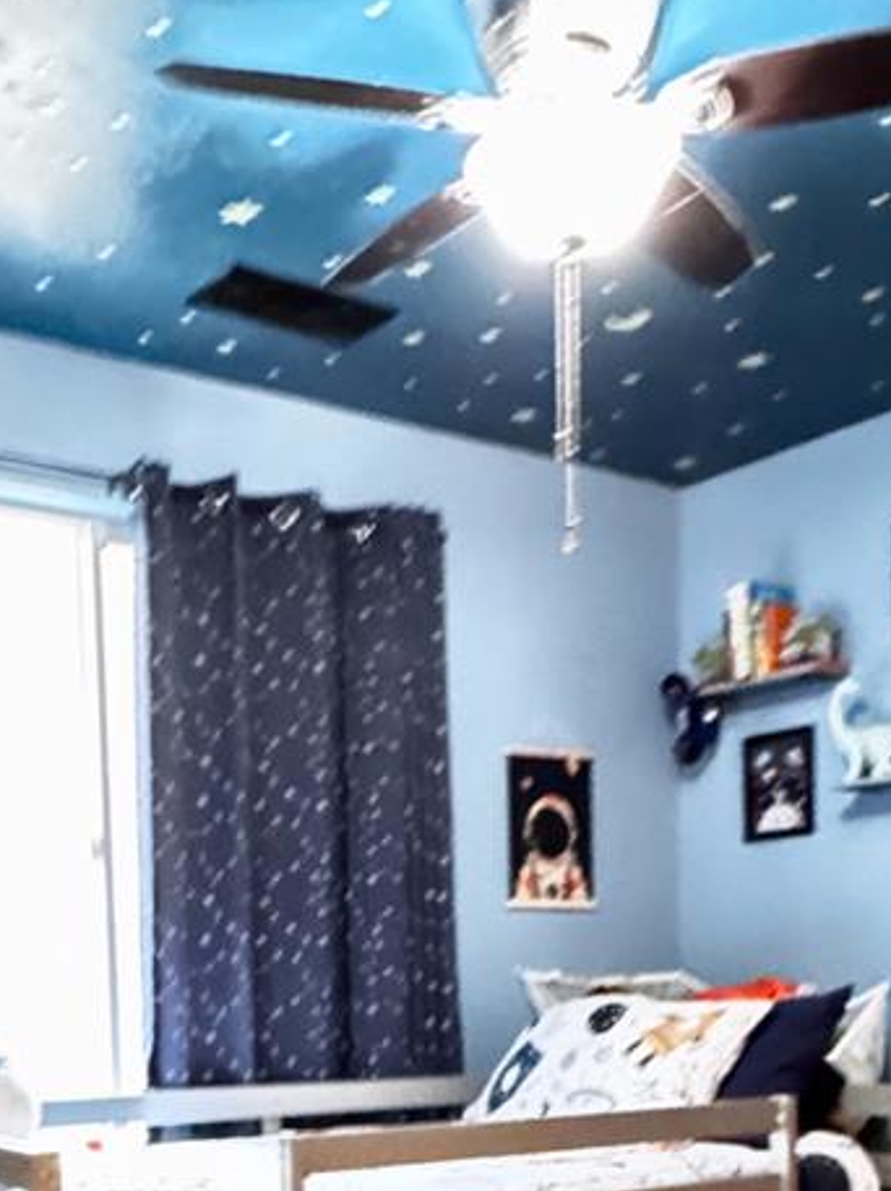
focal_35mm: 46
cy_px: 1147
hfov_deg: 31.4
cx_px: 369
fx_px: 1581
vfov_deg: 37.6
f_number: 2.2
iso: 2000
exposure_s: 1/17
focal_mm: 2.22
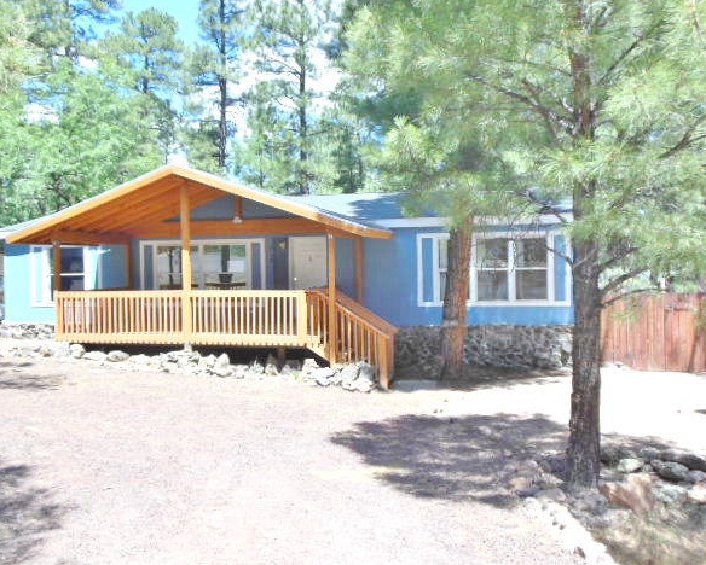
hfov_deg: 57.1
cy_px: 278
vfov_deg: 47.2
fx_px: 648
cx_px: 342
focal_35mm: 31
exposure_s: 1/400
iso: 125
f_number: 3.3
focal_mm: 5.2
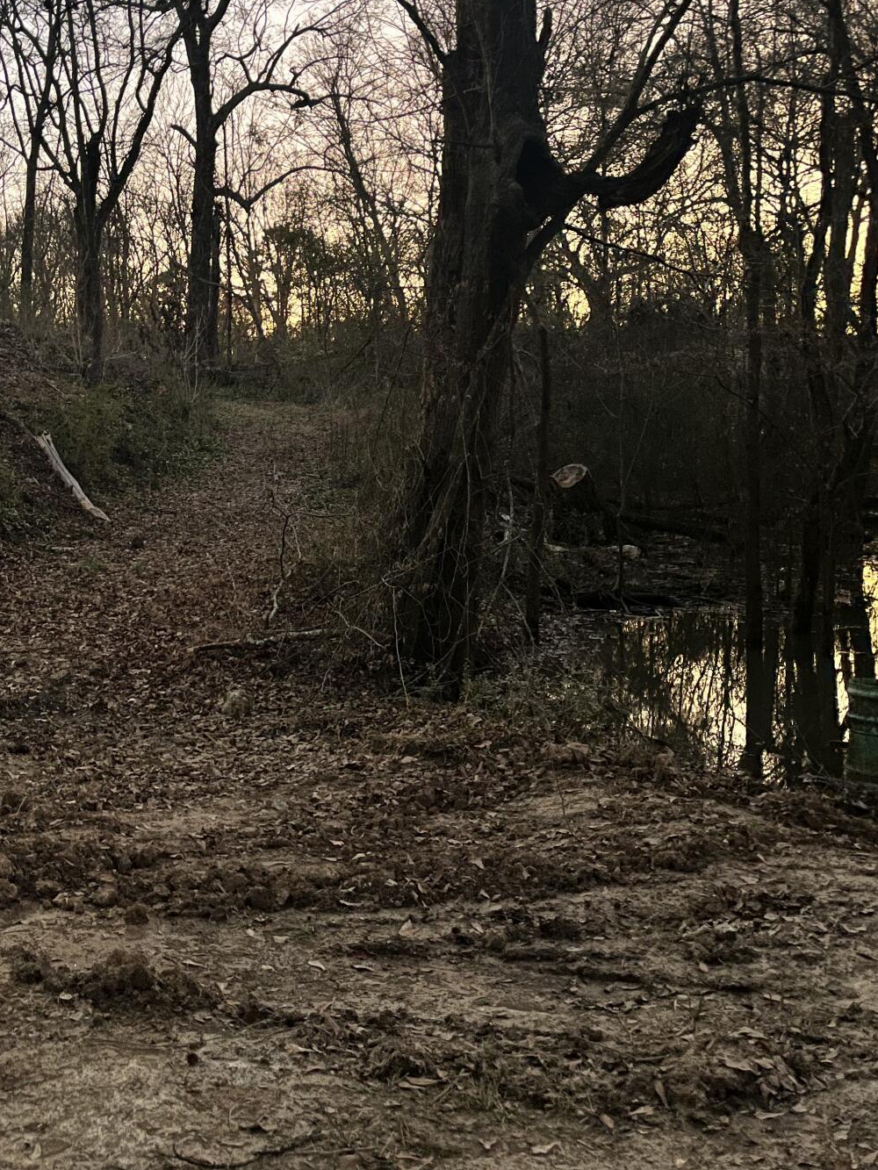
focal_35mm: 39
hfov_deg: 36.4
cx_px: 287
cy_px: 506
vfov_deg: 47.7
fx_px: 1319
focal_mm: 5.1
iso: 640
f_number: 1.6
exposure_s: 1/30
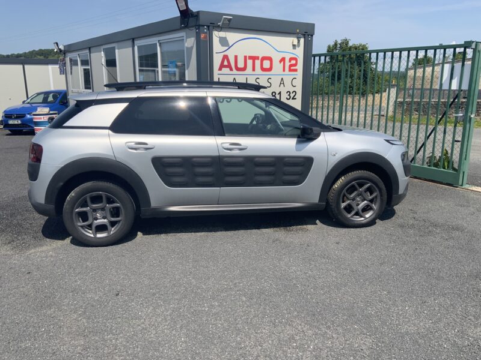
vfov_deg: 48.2
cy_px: 180
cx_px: 240
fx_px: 403
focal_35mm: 29
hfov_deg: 61.7
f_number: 1.8
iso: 16
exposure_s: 1/2320
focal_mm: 3
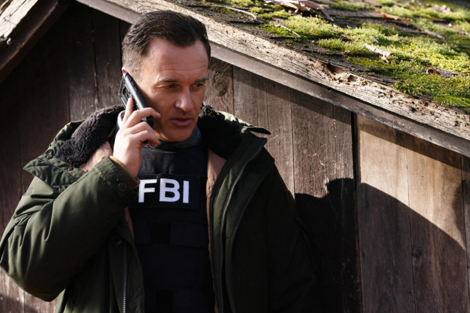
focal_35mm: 200
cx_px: 235
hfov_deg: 10.3
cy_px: 156
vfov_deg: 6.9
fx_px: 2611
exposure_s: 1/640
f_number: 5.6
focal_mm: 200
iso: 400
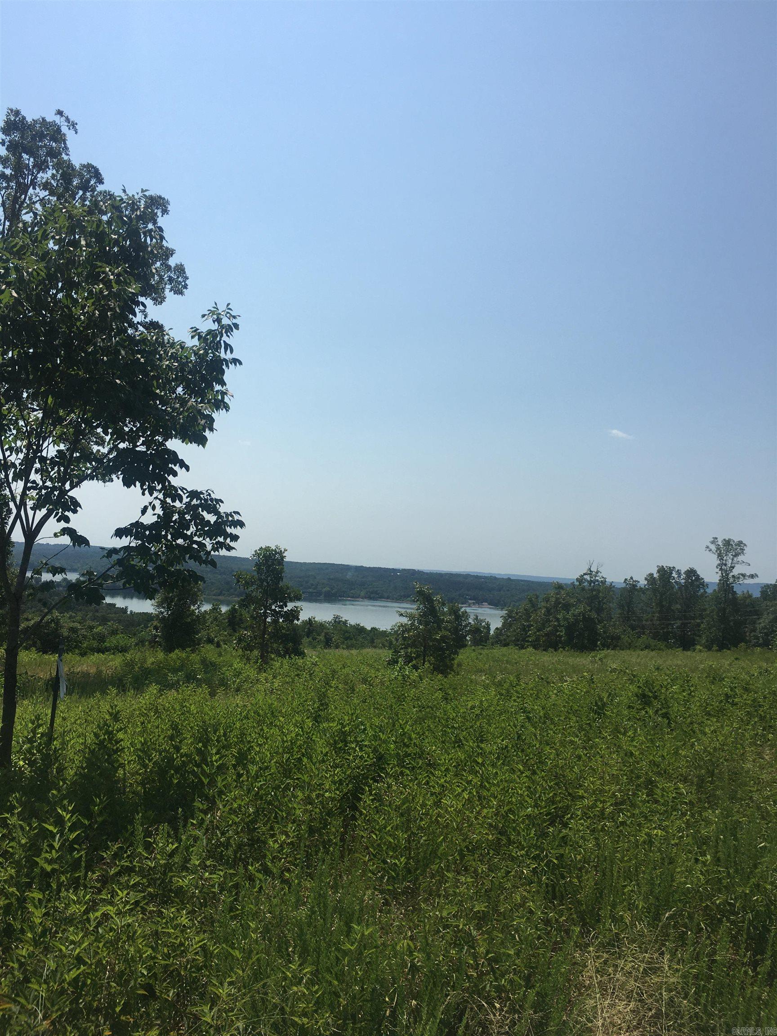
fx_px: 868
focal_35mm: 29
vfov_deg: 61.7
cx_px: 388
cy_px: 518
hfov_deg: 48.2
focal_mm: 4.15
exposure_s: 1/2959
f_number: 2.2
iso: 25
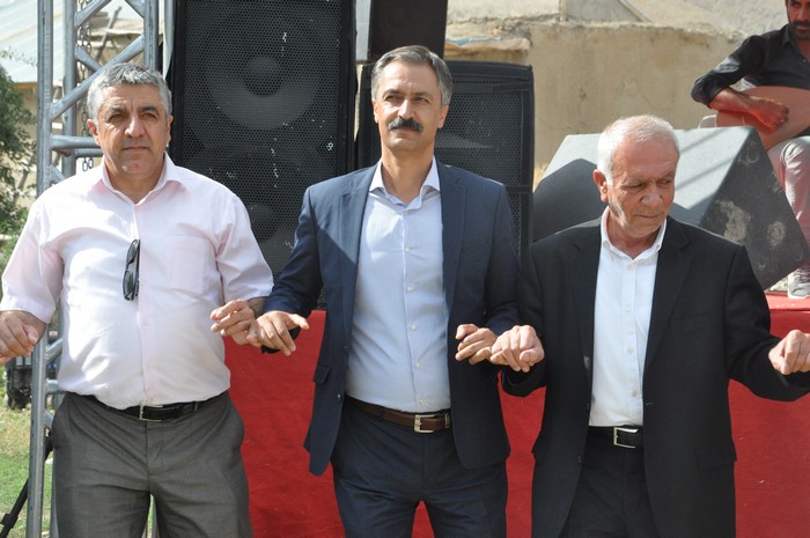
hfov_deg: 19.5
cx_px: 405
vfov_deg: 13.0
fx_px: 2360
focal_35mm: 105
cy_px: 269
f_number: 13
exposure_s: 1/640
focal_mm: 70
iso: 1250
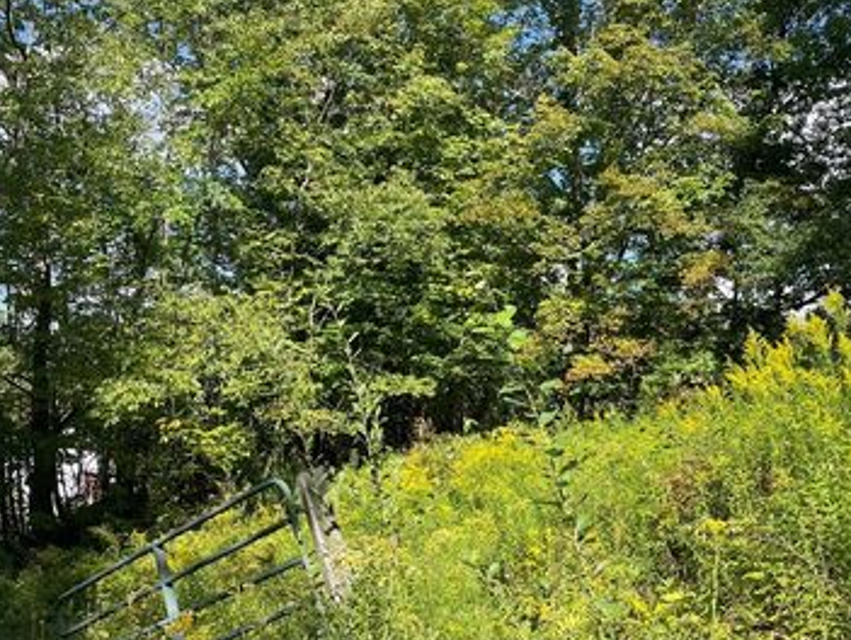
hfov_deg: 49.3
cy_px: 360
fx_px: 911
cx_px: 565
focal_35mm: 37
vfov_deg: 38.7
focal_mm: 4.2
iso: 32
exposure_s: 1/1289
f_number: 1.6
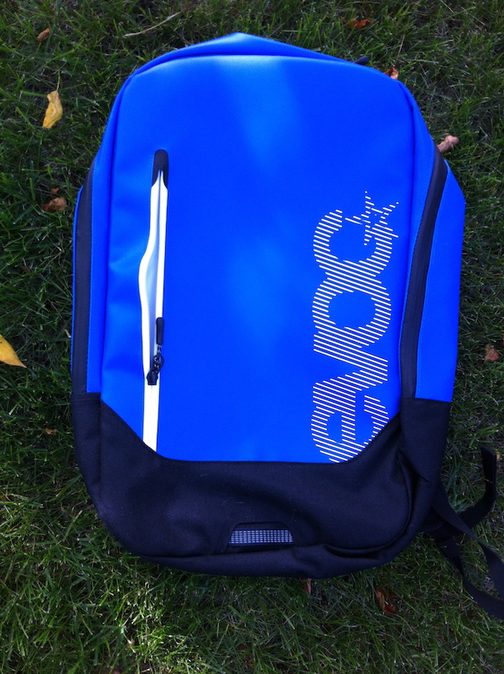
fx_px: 681
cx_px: 252
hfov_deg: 40.6
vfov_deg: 52.7
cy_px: 337
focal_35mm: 35
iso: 125
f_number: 2.8
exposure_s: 1/120
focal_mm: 3.85
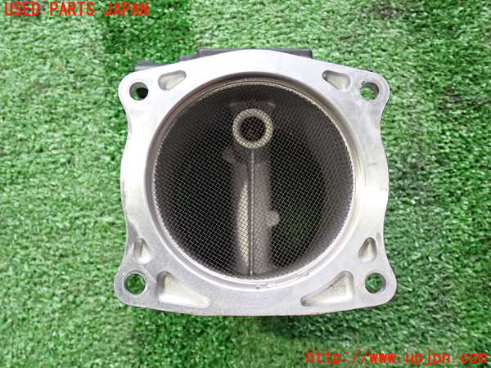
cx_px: 246
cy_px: 184
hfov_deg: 45.8
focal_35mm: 41
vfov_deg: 35.1
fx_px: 582
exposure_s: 1/40
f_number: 2.8
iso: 400
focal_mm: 7.31
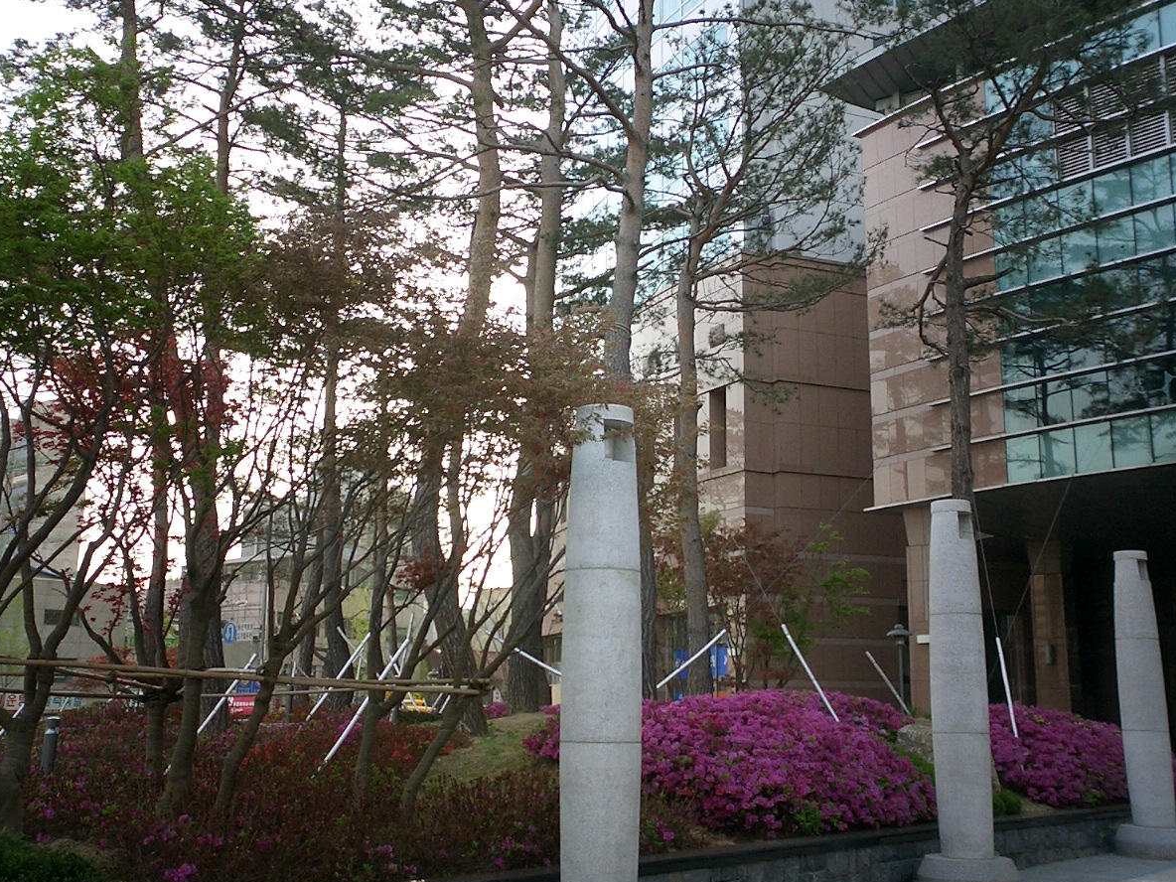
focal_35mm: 40
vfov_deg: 36.0
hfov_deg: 46.8
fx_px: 1359
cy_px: 428
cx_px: 630
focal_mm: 5.6
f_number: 3.5
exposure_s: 1/125
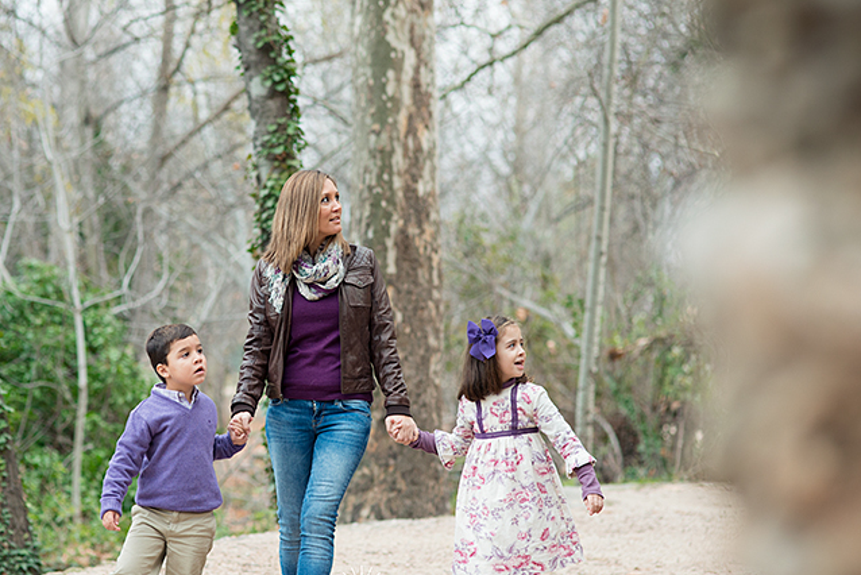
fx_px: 2871
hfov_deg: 17.0
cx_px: 306
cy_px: 307
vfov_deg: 11.4
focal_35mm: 120
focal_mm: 85
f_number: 2.2
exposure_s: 1/800
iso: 500
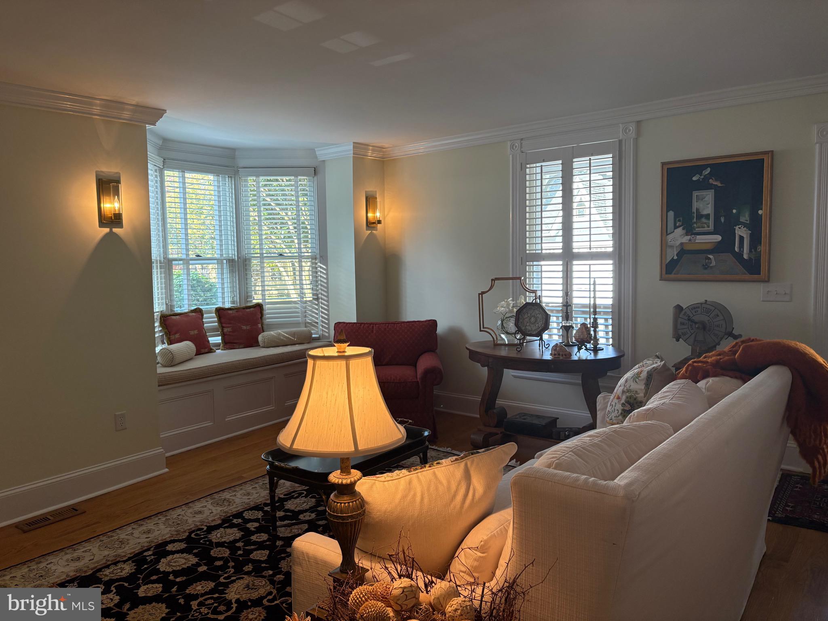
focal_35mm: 26
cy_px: 310
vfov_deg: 53.1
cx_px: 414
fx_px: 622
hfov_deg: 67.3
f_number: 1.6
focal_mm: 5.96
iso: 125
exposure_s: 1/120
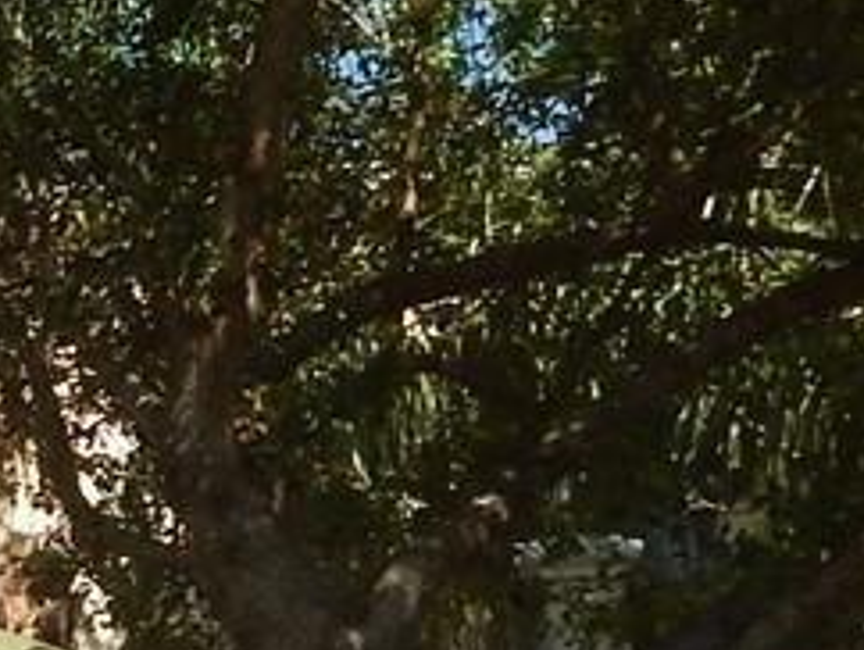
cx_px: -893
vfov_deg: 9.6
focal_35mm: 152
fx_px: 3798
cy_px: 814
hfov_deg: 11.6
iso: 125
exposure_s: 1/800
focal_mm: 4
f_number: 3
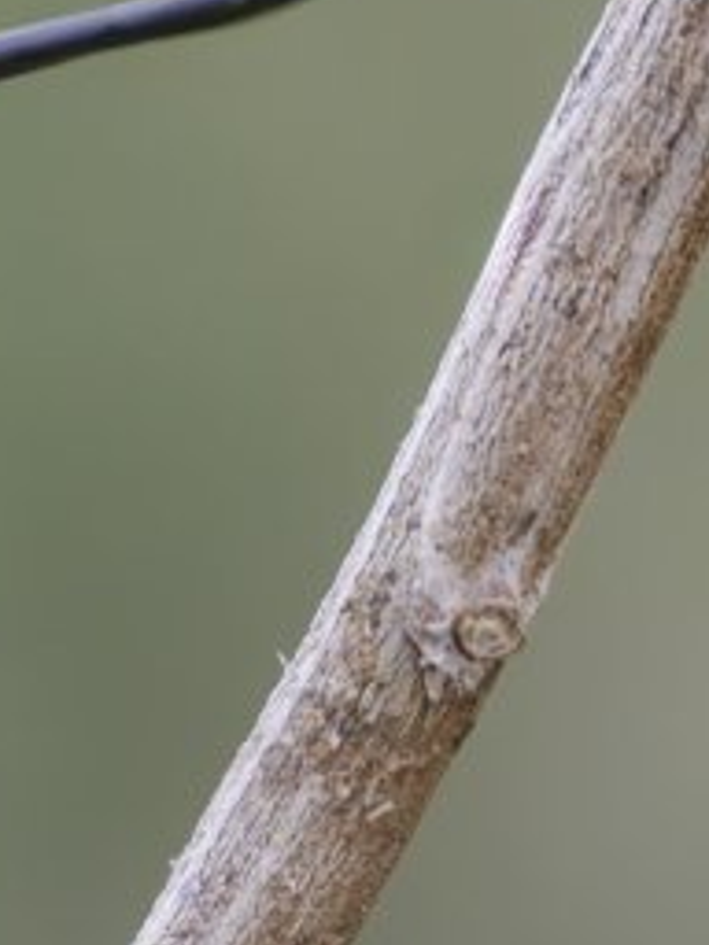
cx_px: -303
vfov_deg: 1.0
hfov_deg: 0.7
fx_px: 55438
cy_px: 1133
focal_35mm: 2030
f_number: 5.6
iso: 3200
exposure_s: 1/250
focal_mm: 600
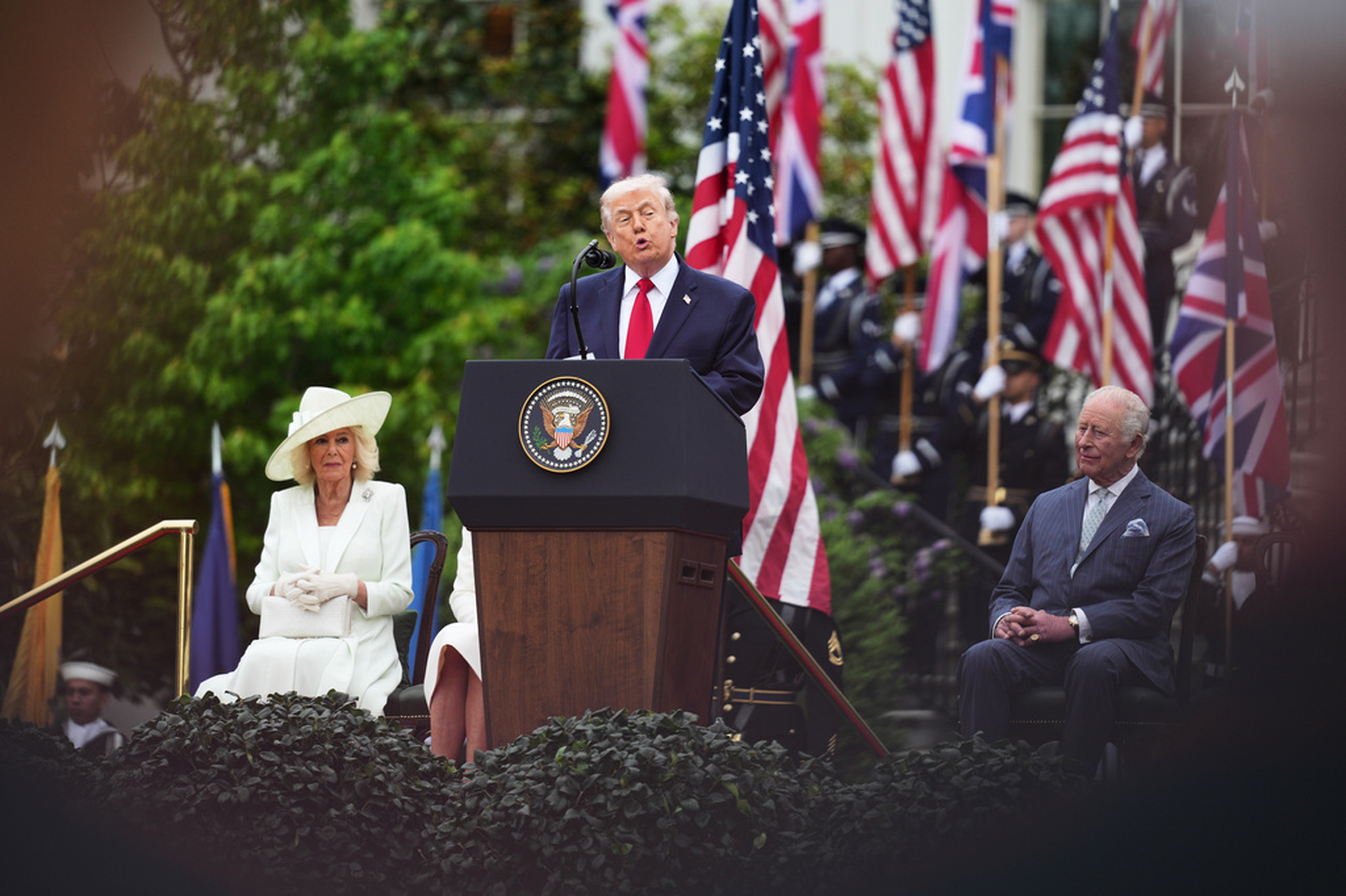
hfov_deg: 6.9
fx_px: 11212
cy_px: 448
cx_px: 673
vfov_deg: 4.6
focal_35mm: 300
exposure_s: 1/500
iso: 125
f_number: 2.8
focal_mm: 300
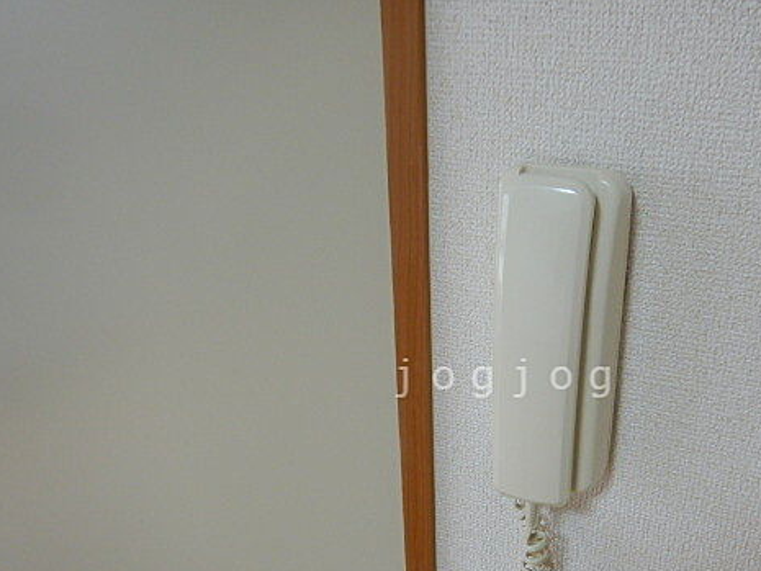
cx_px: 507
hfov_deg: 54.2
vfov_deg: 42.4
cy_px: 378
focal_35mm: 33
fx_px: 726
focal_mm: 4.3
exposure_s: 1/30
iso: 125
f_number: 2.8
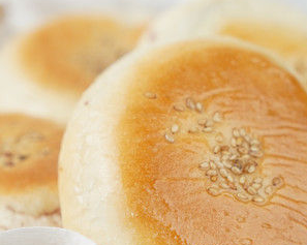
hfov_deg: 14.7
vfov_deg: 11.8
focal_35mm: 131
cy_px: 135
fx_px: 1189
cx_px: 145
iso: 640
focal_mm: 69
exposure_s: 1/200
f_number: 5
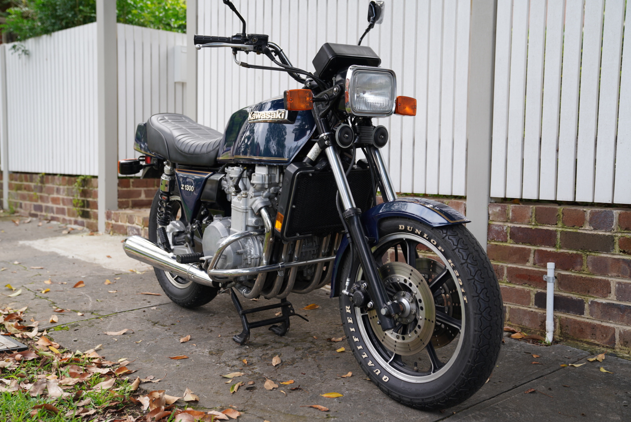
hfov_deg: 46.4
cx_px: 316
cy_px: 211
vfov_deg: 31.9
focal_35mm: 42
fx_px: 737
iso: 100
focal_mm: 42
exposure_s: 1/100
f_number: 4
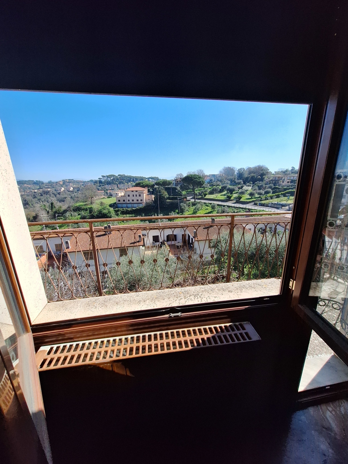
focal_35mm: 13
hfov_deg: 89.9
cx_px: 174
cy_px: 232
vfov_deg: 106.2
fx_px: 174
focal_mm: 1.74
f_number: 2.2
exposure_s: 1/1876
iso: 40
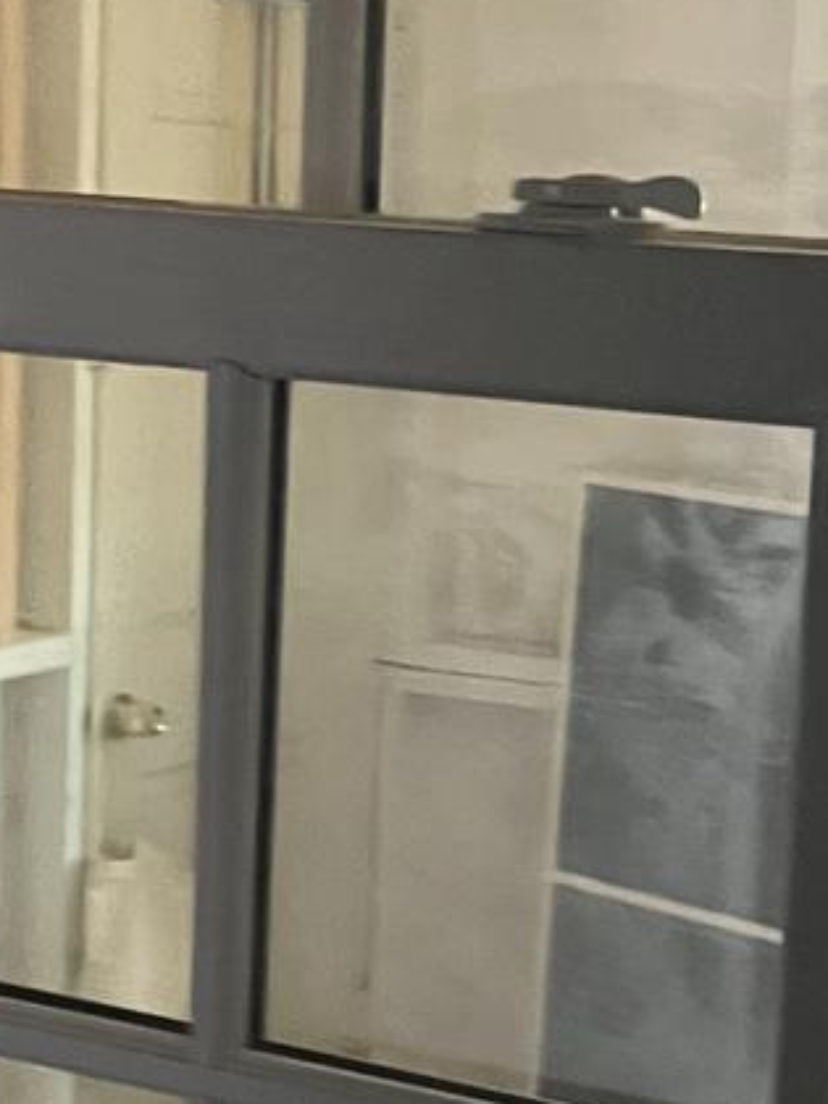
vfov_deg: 20.6
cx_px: 557
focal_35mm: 95
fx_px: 3030
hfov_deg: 15.5
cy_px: 697
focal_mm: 5.7
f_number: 1.5
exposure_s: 1/45
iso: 500
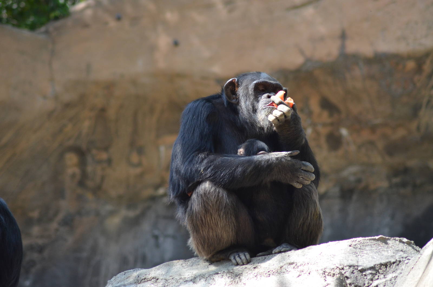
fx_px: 3601
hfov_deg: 6.9
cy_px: 144
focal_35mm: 300
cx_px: 216
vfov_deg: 4.6
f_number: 4.8
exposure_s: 1/800
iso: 800
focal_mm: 200
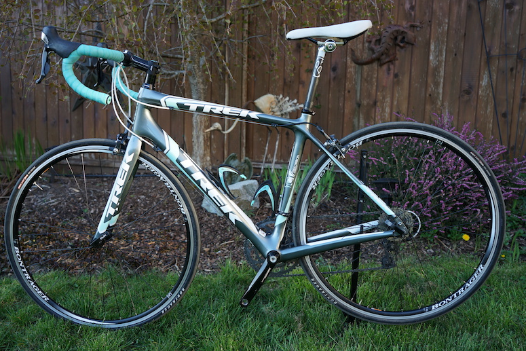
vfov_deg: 40.0
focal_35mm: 33
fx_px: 482
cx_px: 256
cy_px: 171
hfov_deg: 57.2
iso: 200
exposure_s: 1/160
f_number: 4
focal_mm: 32
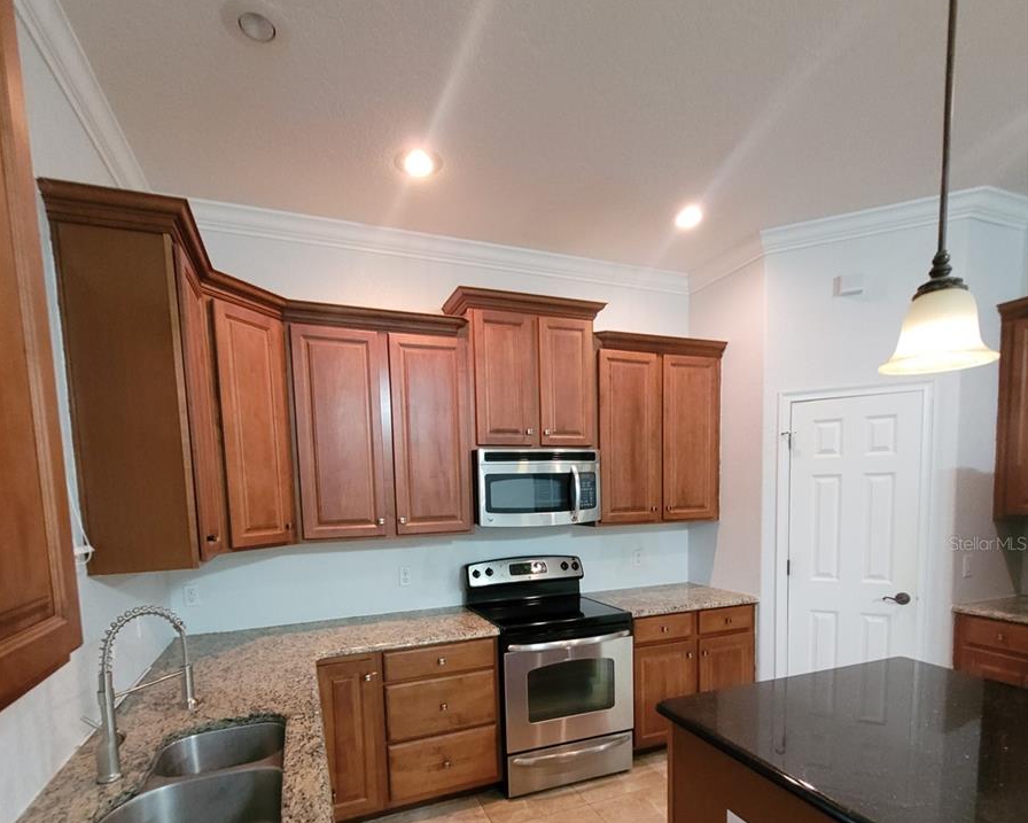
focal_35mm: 17
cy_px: 543
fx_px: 517
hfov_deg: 89.6
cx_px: 514
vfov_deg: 74.8
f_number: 2.2
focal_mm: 1.74
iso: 500
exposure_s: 1/30
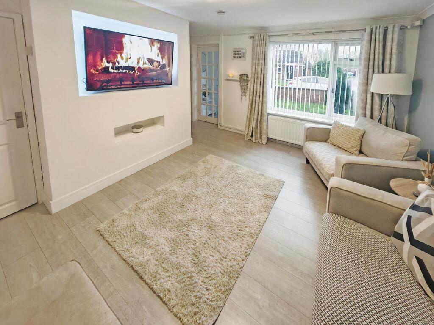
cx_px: 217
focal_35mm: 13
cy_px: 162
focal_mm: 1.82
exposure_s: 1/32
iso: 400
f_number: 2
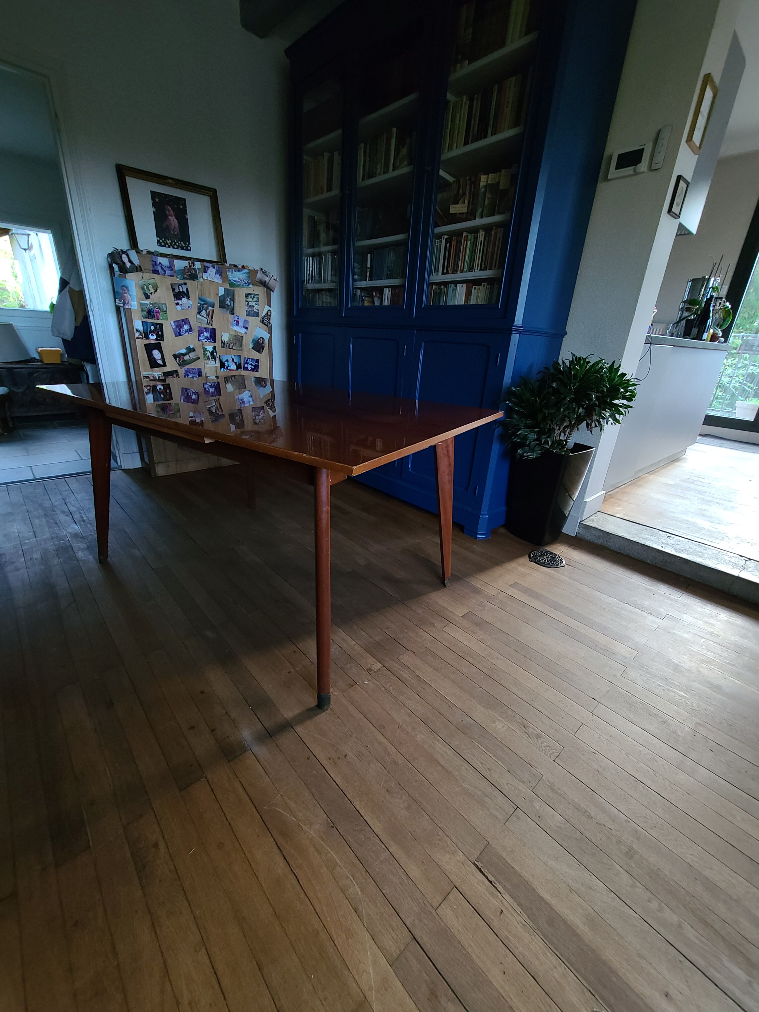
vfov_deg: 106.2
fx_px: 380
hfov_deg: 89.9
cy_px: 506
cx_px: 380
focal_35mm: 13
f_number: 2.2
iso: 320
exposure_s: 1/60
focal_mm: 2.2
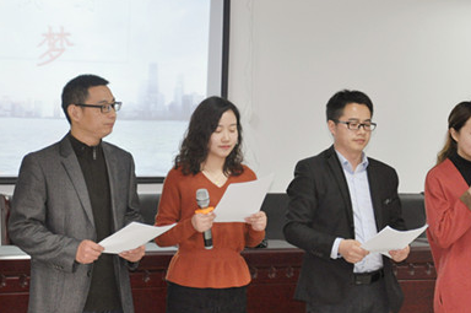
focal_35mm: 127
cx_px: 256
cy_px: 100
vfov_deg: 10.8
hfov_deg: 16.2
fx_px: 1659
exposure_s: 1/100
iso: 800
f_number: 5
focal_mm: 50
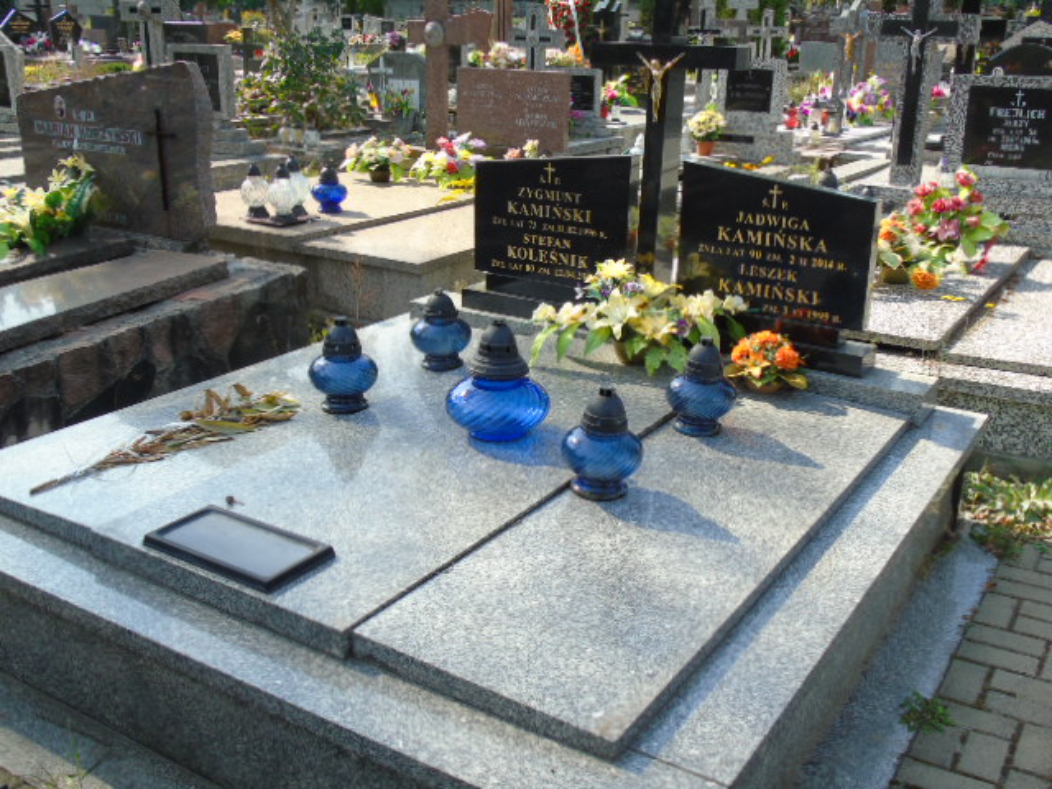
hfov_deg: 54.0
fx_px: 1033
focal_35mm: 34
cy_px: 394
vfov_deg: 41.8
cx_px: 526
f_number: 3.8
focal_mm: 6.1
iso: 80
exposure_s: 1/250
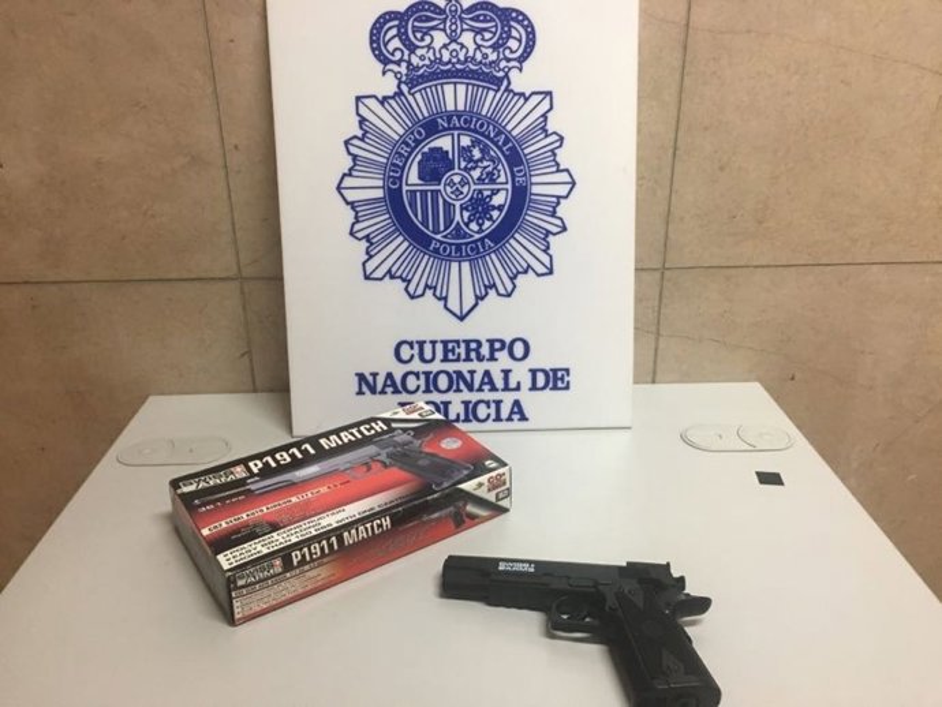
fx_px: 789
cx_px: 471
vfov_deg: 48.3
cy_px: 354
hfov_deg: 61.6
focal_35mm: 29
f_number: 2.2
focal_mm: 4.15
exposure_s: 1/17
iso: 80
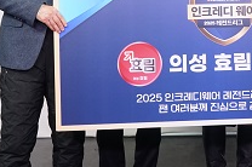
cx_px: 223
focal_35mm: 88
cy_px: 20
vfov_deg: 15.3
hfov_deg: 22.6
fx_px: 615
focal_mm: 31
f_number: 4
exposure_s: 1/60
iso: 800
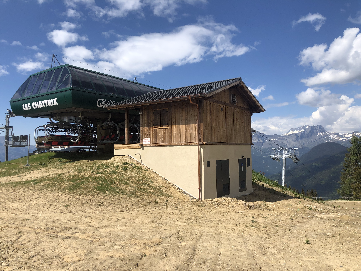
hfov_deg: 63.4
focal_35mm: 28
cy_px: 136
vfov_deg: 49.7
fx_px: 292
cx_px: 180
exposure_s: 1/2825
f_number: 1.8
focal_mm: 3.99
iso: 25
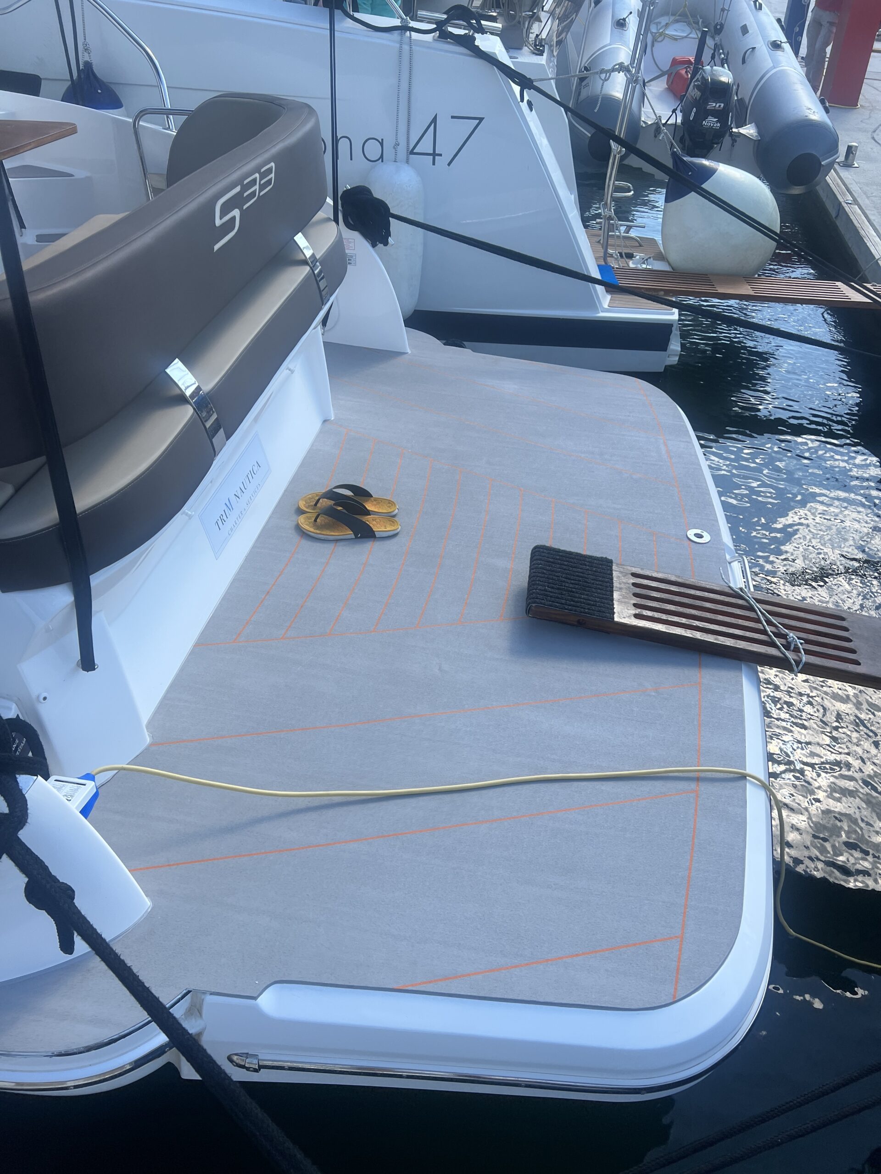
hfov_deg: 53.1
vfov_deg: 67.3
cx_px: 440
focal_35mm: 26
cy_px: 587
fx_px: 882
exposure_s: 1/1901
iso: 50
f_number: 1.5
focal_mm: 5.7
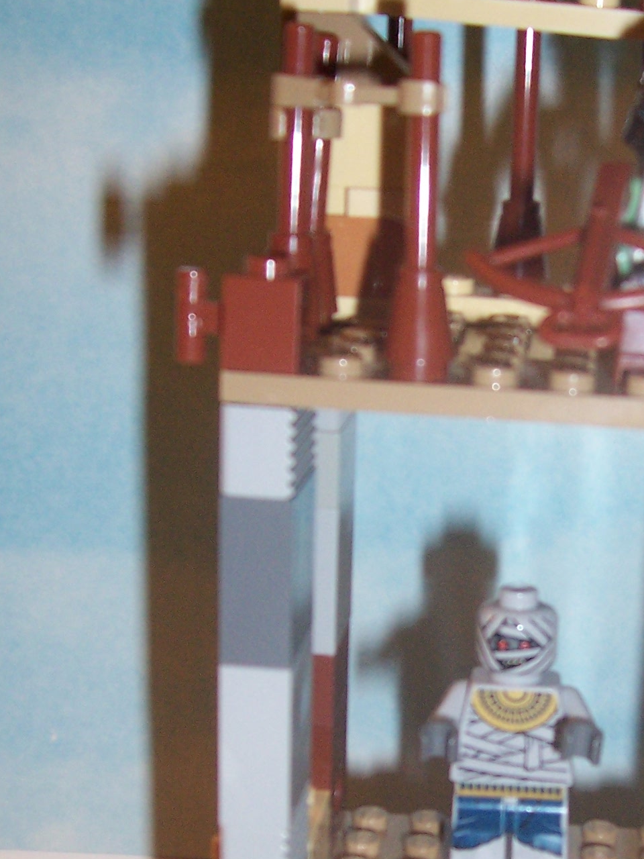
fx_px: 1687
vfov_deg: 27.9
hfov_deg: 21.2
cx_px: 575
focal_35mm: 68
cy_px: 712
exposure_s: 1/60
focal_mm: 5.6
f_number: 2.7
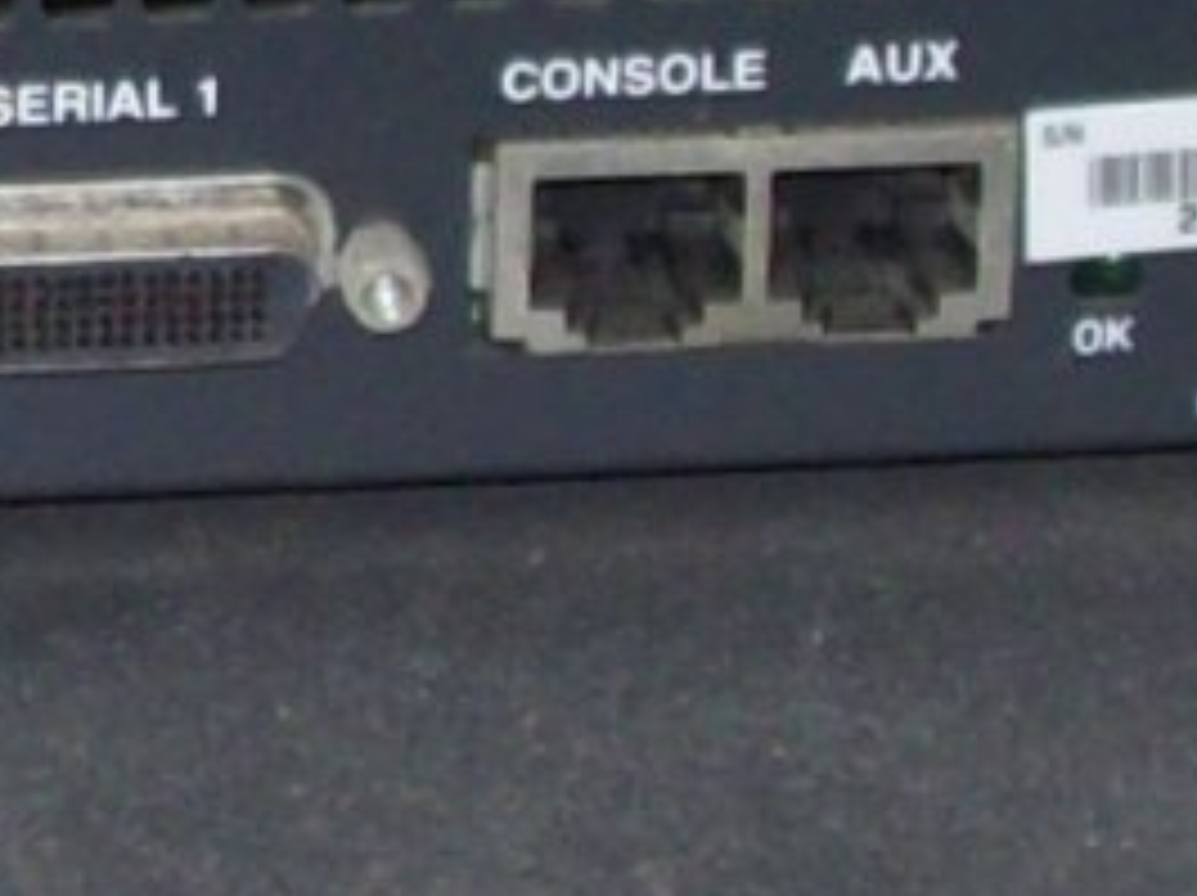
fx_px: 11988
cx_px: -1040
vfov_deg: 4.3
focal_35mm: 347
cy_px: -486
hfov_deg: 5.6
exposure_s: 1/73.6
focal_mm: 7.6
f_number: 3
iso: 80
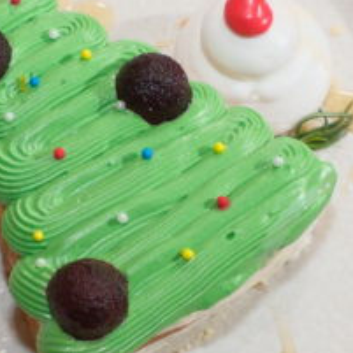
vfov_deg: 7.9
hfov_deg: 7.9
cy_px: 136
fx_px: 2550
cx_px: 162
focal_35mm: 221
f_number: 5
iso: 640
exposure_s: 1/100
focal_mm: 34
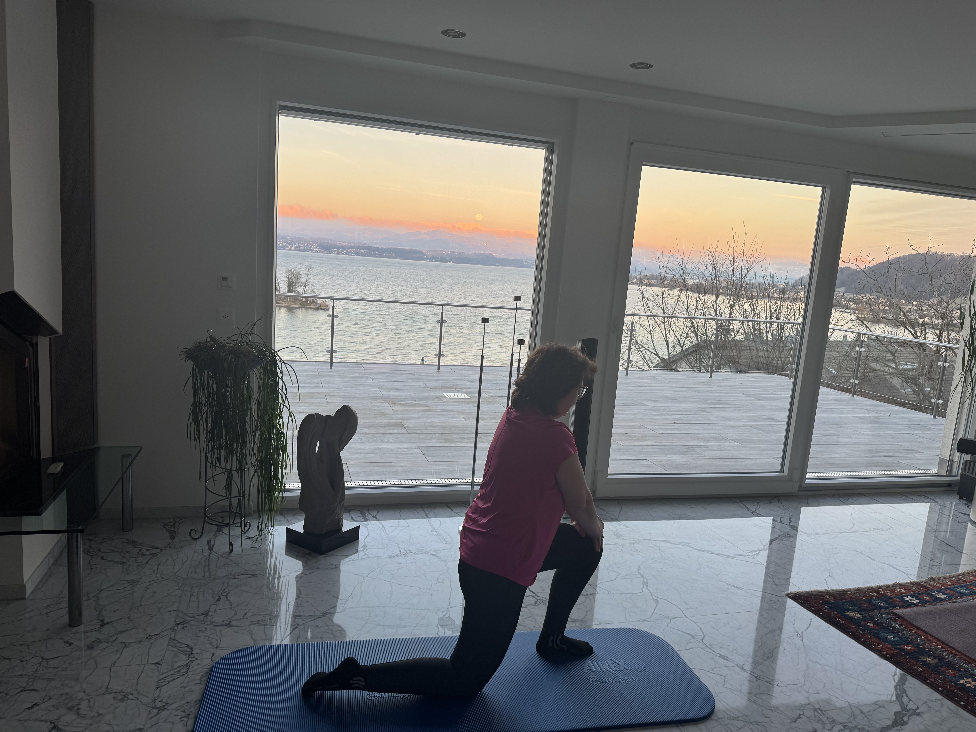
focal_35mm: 24
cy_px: 366
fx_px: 677
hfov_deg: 71.6
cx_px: 488
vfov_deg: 56.8
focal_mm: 6.76
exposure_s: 1/121
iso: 50
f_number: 1.78
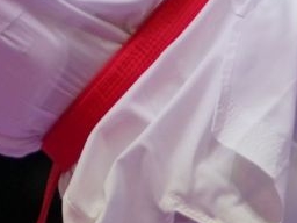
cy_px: -15
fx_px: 11729
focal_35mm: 1367
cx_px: 256
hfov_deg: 1.5
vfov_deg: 1.1
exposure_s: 1/1000
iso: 500
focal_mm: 135
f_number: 2.8
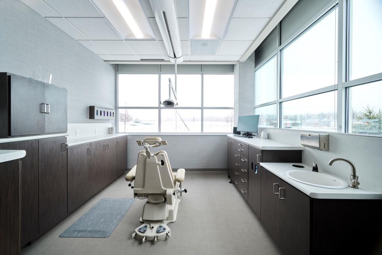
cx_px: 191
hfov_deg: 104.2
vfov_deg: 81.2
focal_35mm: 14
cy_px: 128
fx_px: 149
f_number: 8
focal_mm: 14
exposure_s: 1/13
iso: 640
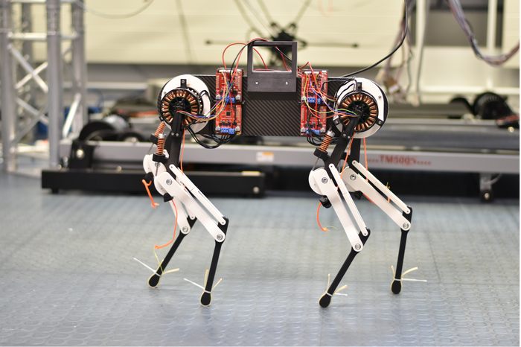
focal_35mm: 75
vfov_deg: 18.2
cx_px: 260
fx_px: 1085
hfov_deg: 27.0
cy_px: 174
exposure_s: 1/100
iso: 500
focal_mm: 50
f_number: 1.8
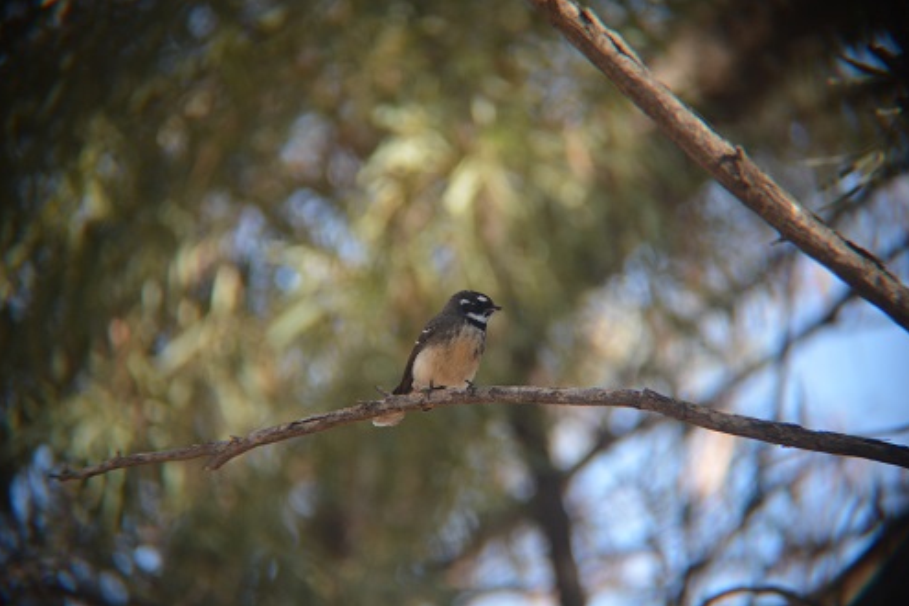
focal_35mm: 303
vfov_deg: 4.5
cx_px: 454
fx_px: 7650
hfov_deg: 6.8
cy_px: 302
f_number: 5.6
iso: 900
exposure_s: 1/500
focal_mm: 200
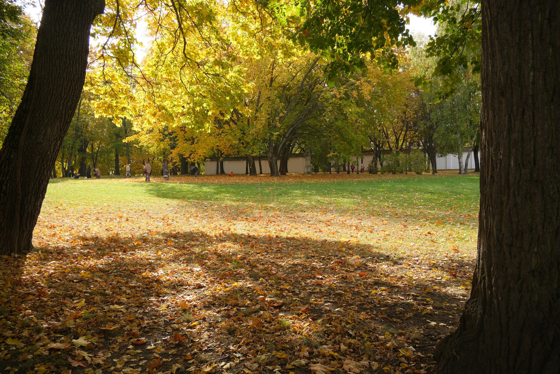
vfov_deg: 47.9
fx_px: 420
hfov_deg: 67.4
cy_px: 187
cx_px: 280
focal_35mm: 27
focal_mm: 18
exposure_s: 1/210
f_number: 5.6
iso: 320
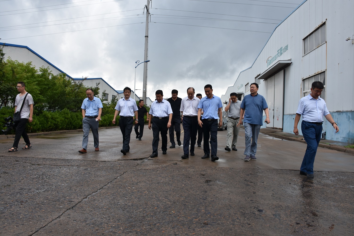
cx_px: 177
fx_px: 265
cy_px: 118
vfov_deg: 47.9
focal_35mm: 27
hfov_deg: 67.4
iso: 280
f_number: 8
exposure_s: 1/500
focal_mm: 18
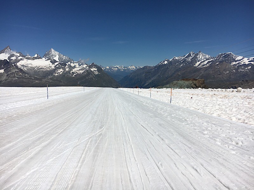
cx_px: 127
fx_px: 213
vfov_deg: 48.2
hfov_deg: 61.7
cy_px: 95
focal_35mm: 29
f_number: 2.2
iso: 25
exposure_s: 1/6410
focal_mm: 4.15
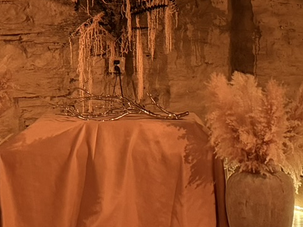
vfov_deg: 14.4
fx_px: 892
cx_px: 131
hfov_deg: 19.3
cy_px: 55
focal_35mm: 102
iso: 1000
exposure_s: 1/32
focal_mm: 6.76
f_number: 1.78
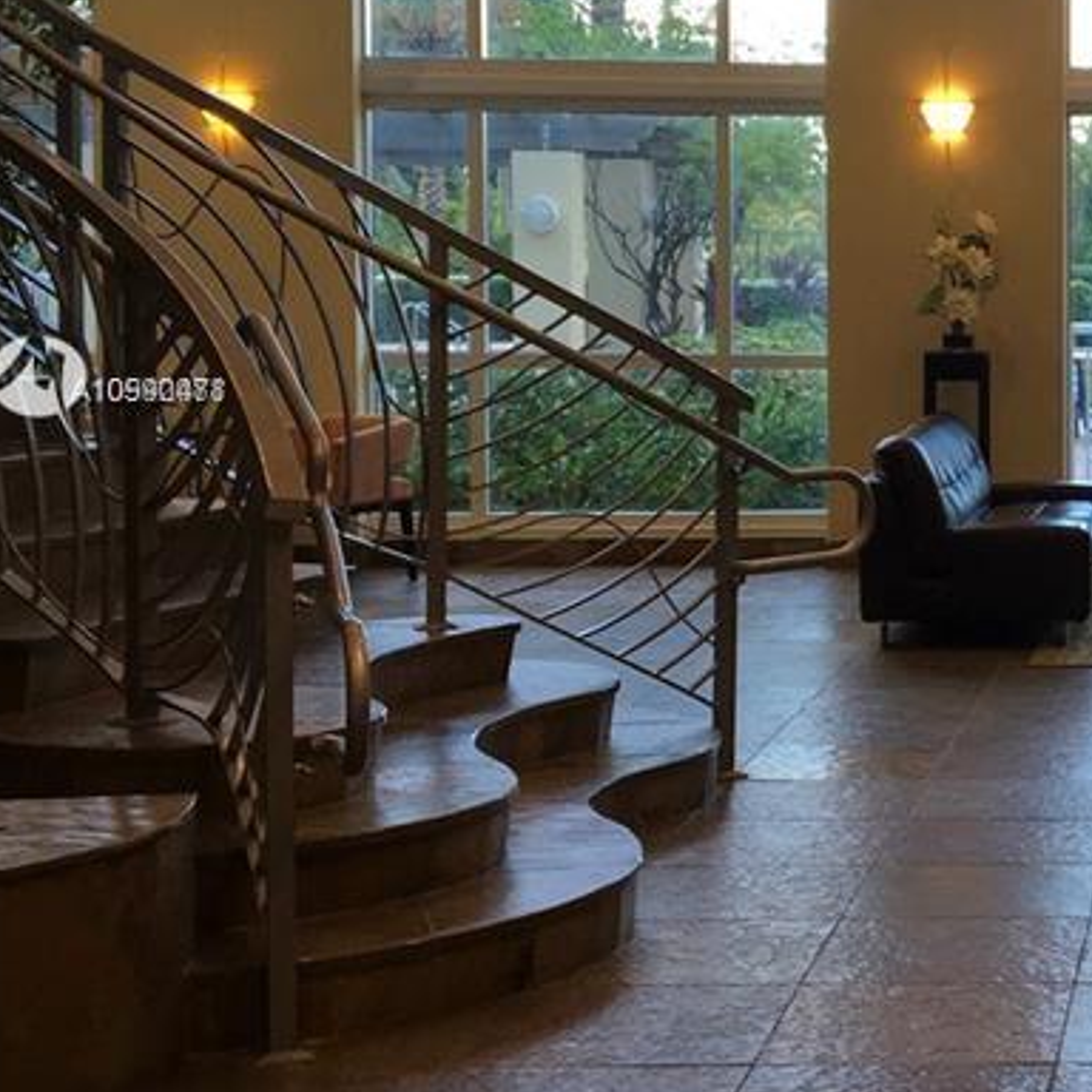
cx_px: 1254
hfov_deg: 20.5
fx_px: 2855
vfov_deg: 21.6
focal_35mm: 80
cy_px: 392
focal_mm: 4.15
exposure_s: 1/60
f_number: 2.2
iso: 32
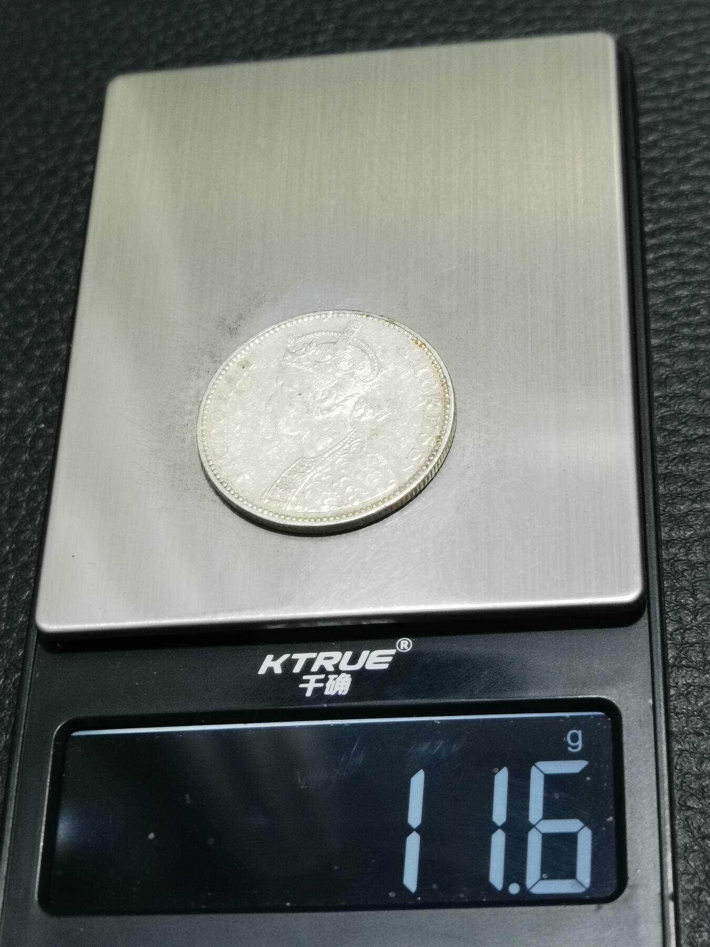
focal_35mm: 66
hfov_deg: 22.3
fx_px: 1805
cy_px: 474
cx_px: 355
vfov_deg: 29.4
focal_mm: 6.67
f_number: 1.9
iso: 160
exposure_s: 1/100
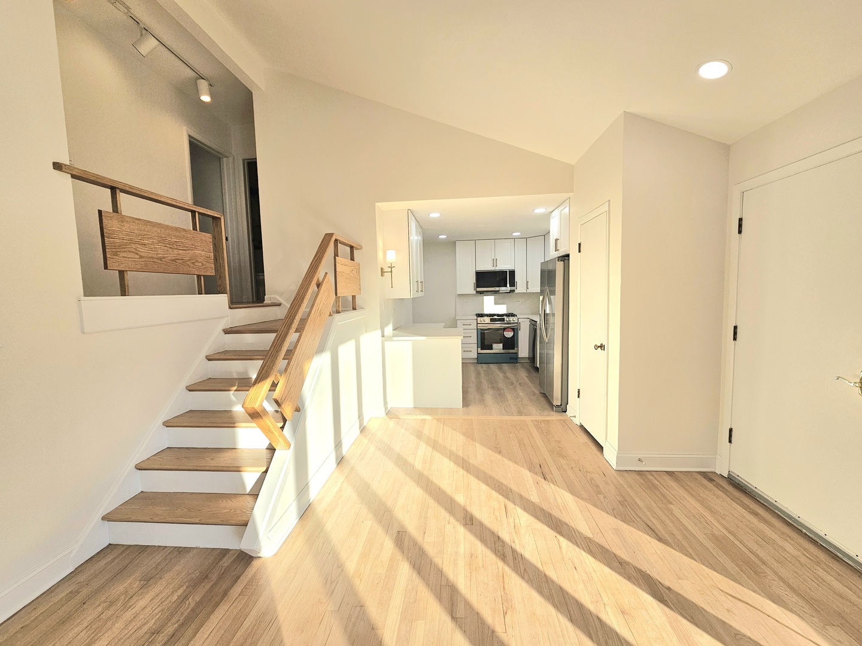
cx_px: 431
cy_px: 323
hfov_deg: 106.2
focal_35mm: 13
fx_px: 324
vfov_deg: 89.9
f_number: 2.2
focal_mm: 2.2
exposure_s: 1/385
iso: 50
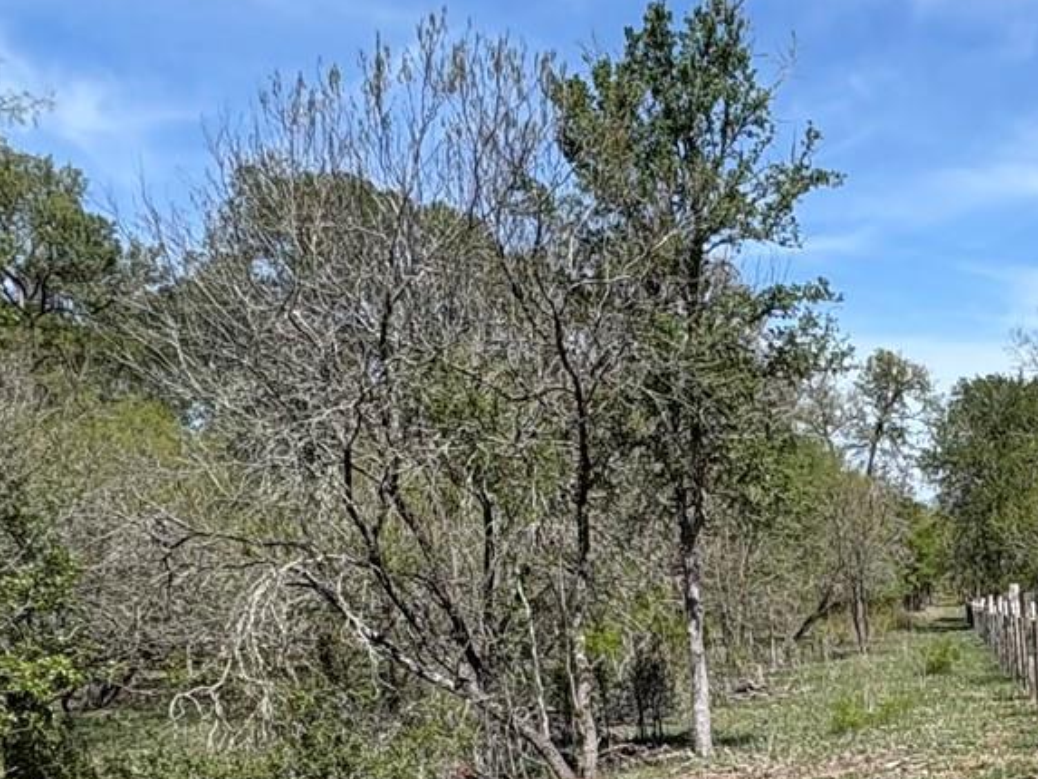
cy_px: 864
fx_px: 1500
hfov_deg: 35.8
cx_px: 942
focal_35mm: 50
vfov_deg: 26.7
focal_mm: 2.22
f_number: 2.2
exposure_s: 1/1789
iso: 50
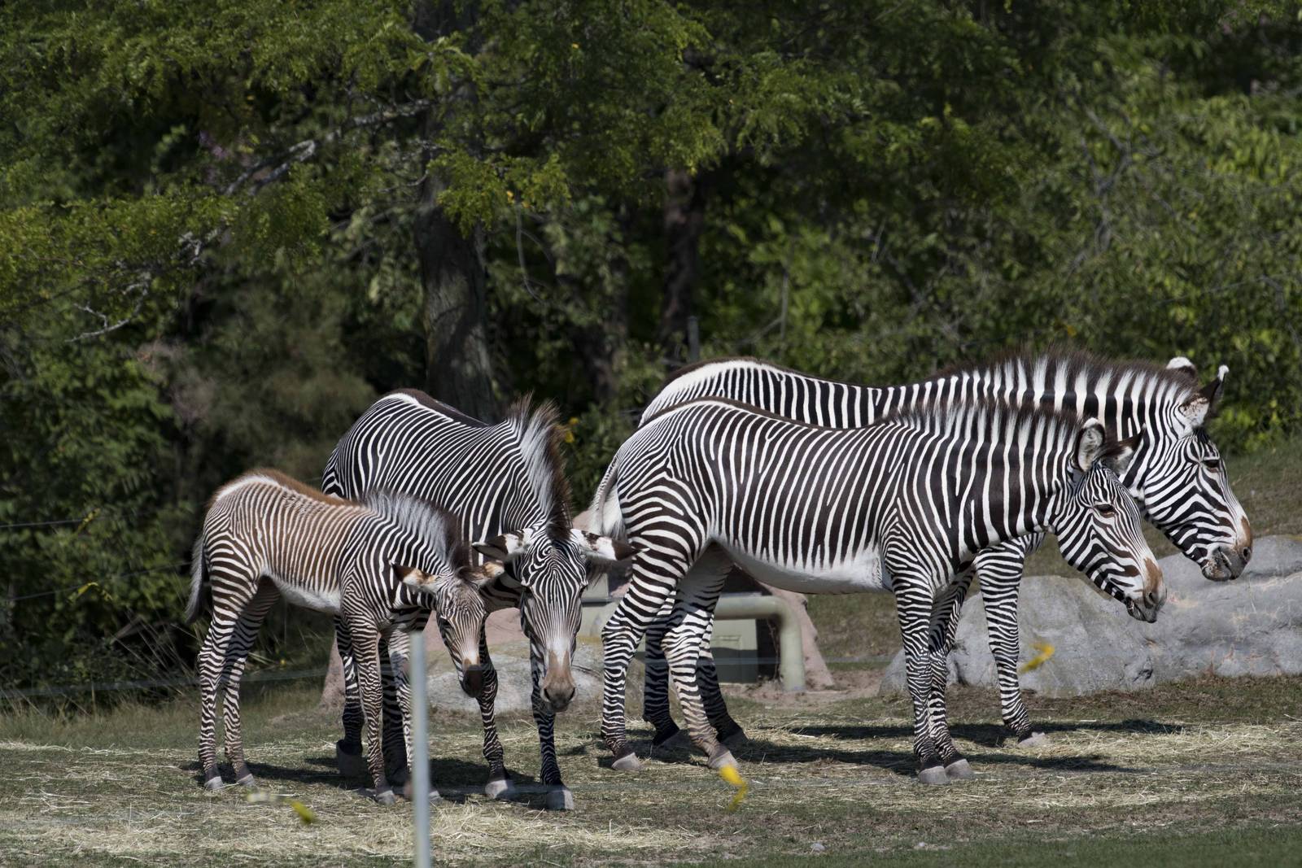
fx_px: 20615
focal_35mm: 570
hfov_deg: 3.6
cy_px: 434
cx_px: 651
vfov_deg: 2.4
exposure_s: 1/2500
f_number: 5.6
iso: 250
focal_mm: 380
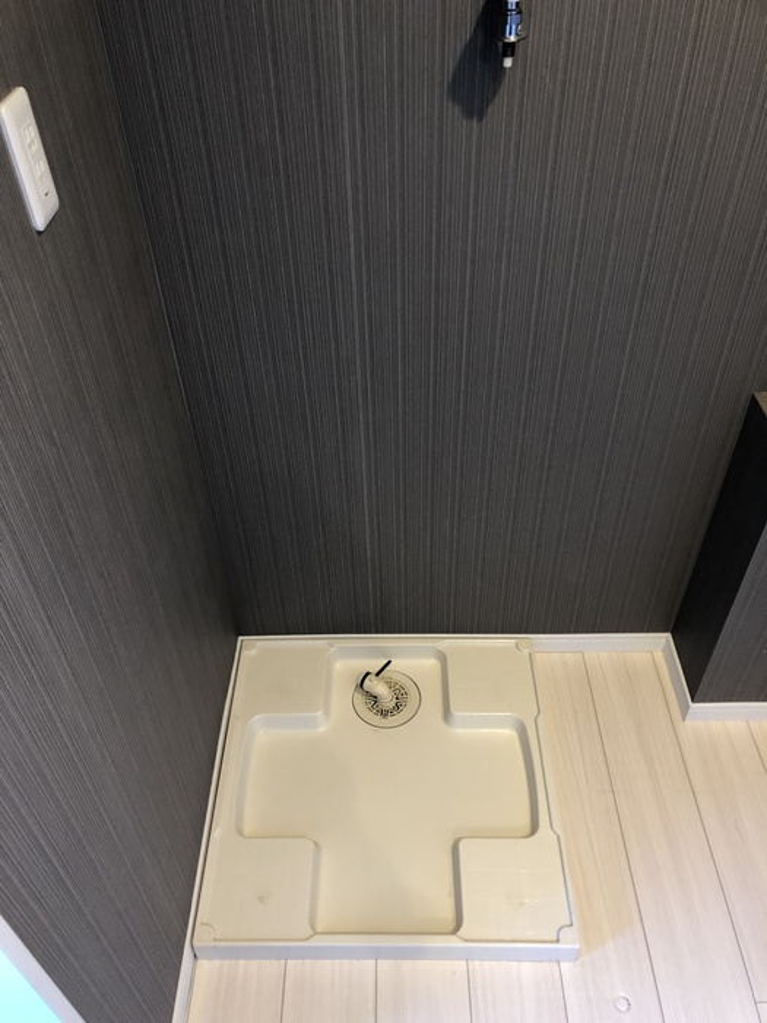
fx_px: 827
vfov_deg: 63.4
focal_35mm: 28
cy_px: 512
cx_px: 384
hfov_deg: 49.7
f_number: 1.8
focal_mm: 3.99
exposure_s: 1/17
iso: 64
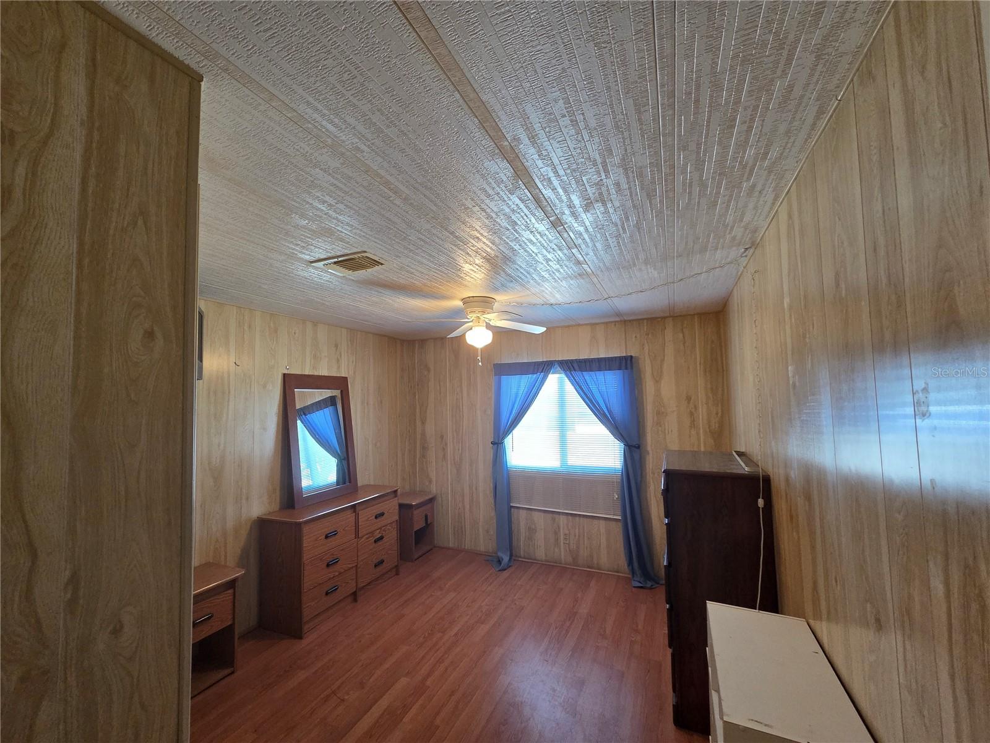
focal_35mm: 13
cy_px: 372
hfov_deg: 106.2
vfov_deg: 89.9
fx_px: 372
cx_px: 495
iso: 320
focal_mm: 2.2
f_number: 2.2
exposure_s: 1/60
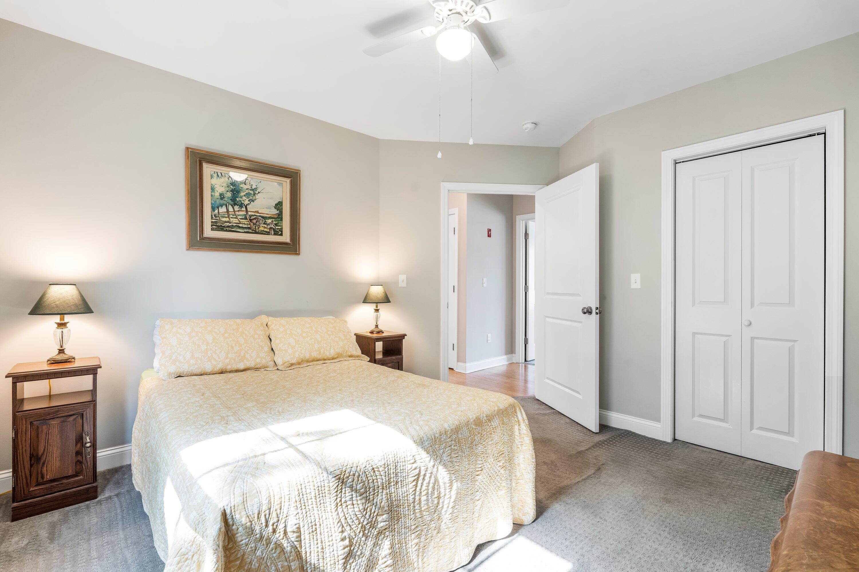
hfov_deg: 96.7
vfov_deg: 73.7
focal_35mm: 16
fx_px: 382
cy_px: 286
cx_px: 430
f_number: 8
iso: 320
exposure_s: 1/8
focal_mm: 16
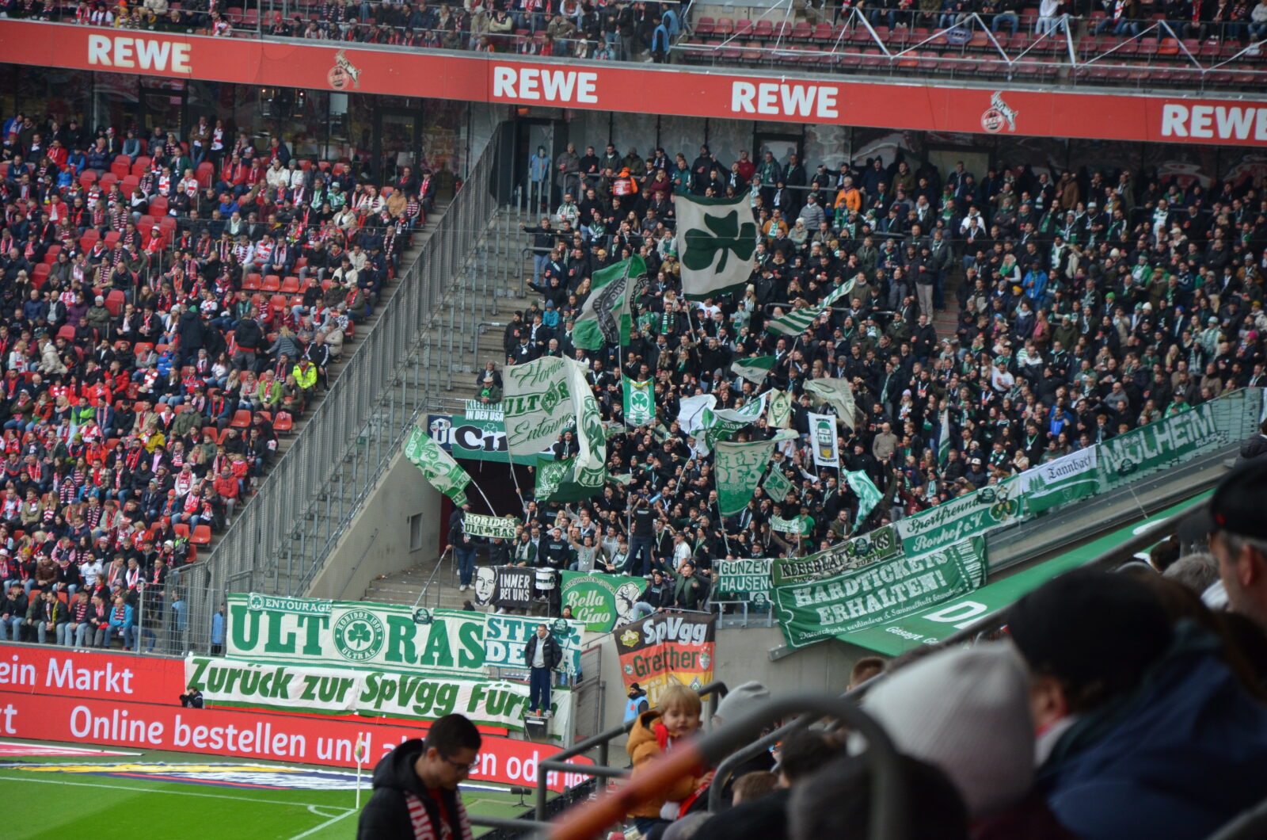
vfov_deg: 8.7
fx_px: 5532
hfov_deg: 13.1
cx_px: 634
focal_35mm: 158
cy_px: 420
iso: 800
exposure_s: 1/250
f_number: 5.6
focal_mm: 105
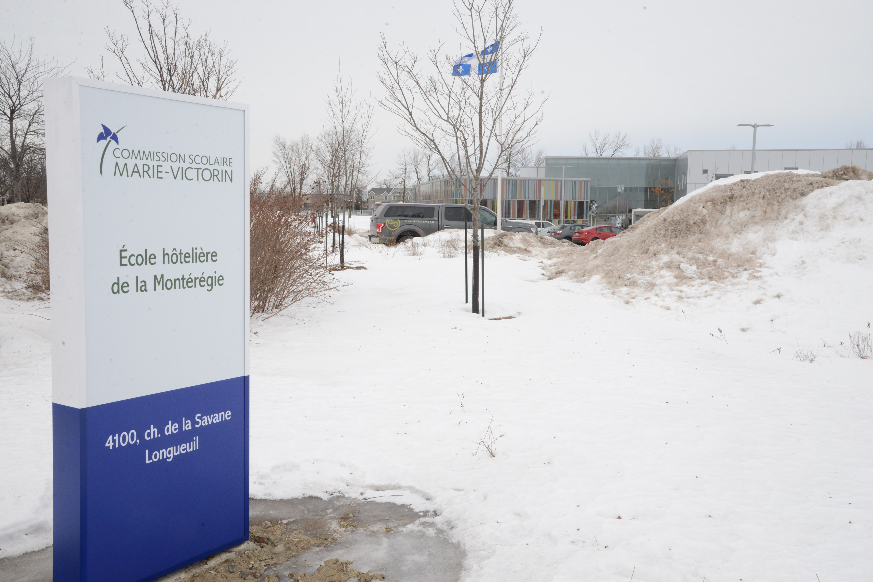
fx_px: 849
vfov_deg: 37.9
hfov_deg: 54.4
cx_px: 436
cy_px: 291
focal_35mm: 35
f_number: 18
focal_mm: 35
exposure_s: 1/320
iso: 1600
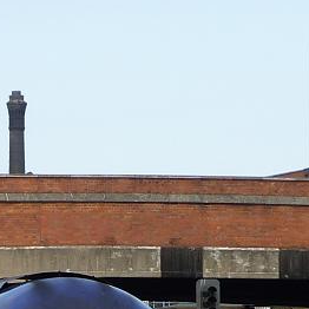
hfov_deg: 8.4
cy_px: 330
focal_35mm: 205
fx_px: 2070
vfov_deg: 8.5
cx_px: -66
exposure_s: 1/400
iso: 80
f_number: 3.6
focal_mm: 9.9
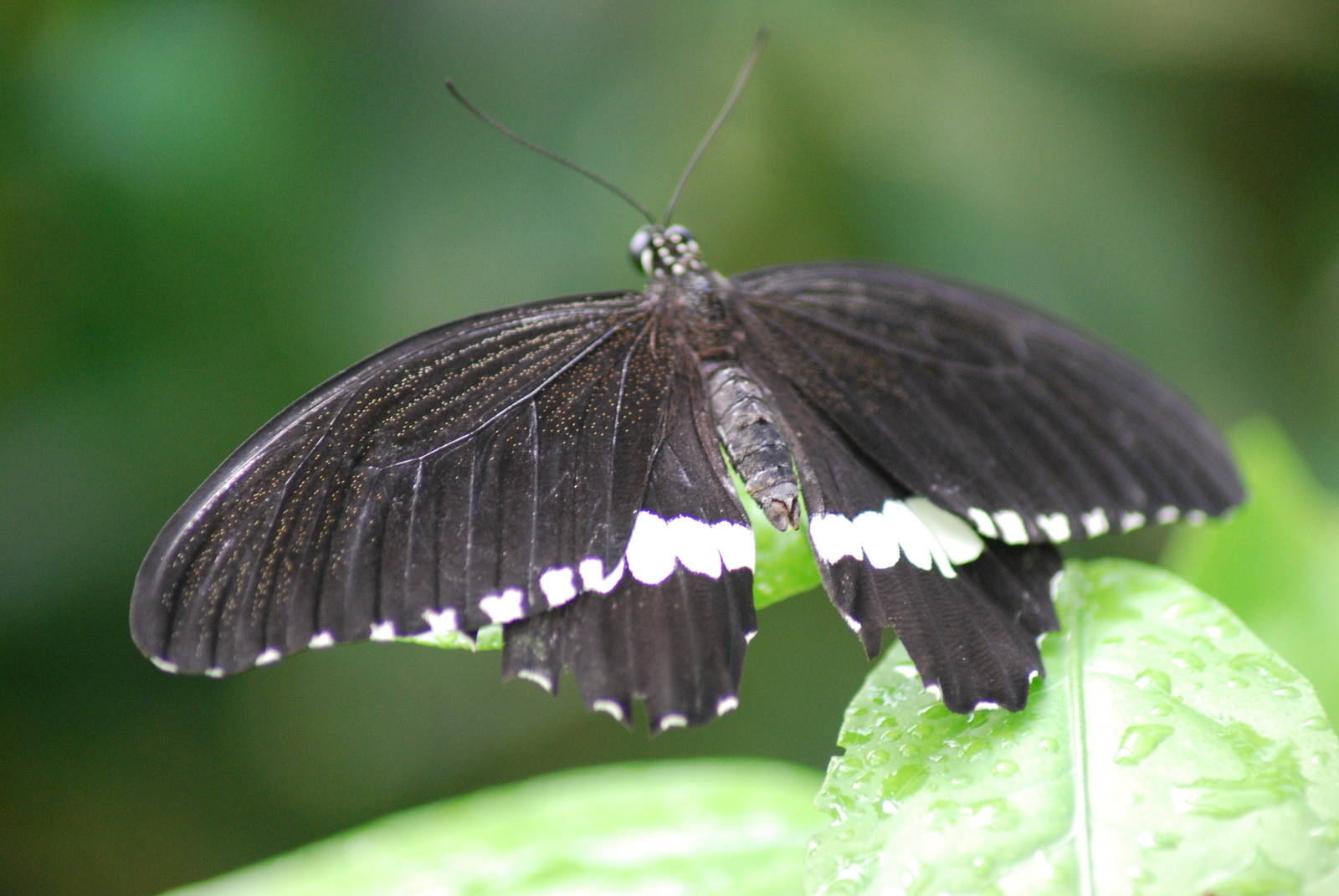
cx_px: 670
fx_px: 10334
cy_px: 448
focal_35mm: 278
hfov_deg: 7.4
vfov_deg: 5.0
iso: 800
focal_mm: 185
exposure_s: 1/160
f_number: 4.8
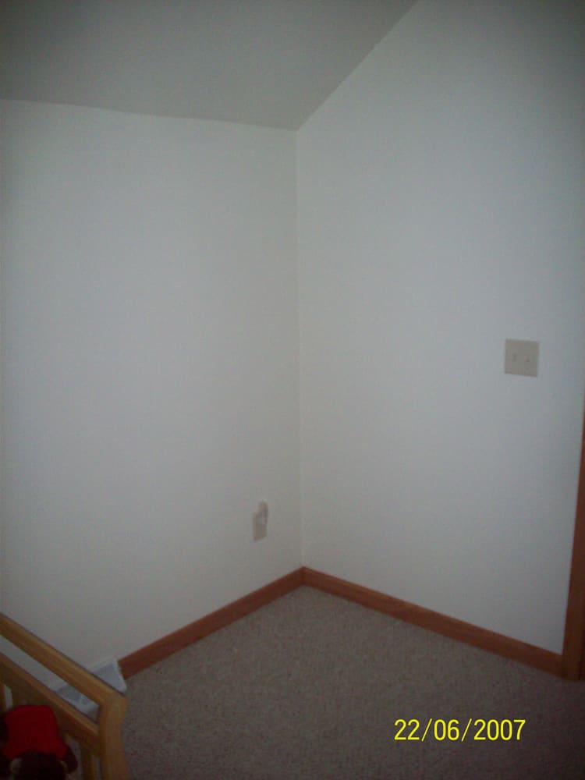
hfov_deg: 38.7
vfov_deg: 50.1
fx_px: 834
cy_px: 390
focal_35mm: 37
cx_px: 292
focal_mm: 6.2
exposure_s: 1/45
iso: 160
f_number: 2.8
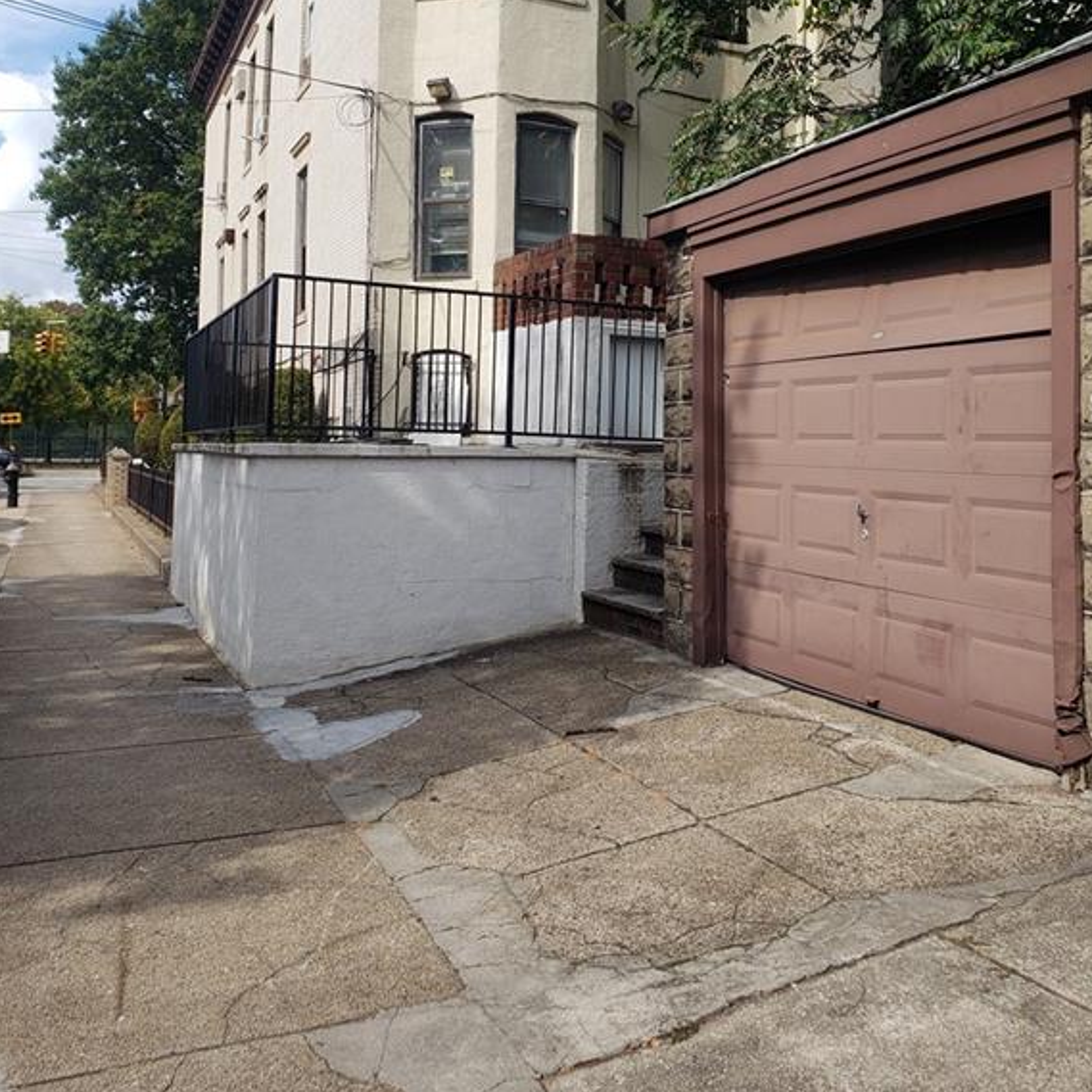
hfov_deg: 52.5
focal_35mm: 31
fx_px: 1106
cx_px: 545
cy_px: 392
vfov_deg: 51.8
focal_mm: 4.3
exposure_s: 1/899
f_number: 2.4
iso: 50
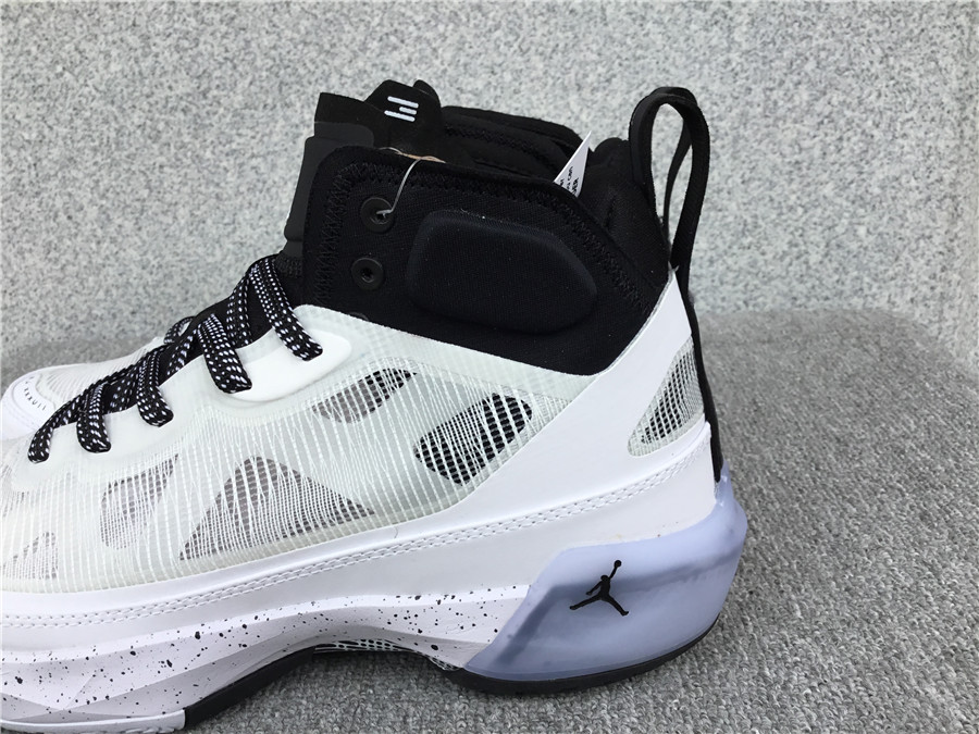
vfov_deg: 45.4
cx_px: 490
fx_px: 877
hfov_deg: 58.4
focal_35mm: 31
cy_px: 367
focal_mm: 3.3
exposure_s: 1/369
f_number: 2.4
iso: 25
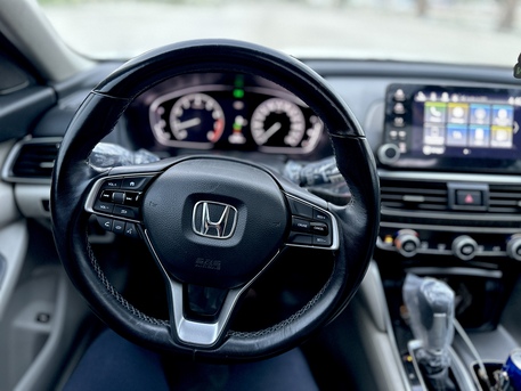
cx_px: 260
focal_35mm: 24
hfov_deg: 71.6
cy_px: 196
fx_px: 361
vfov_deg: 56.8
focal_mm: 6.86
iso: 800
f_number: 1.78
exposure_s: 1/50
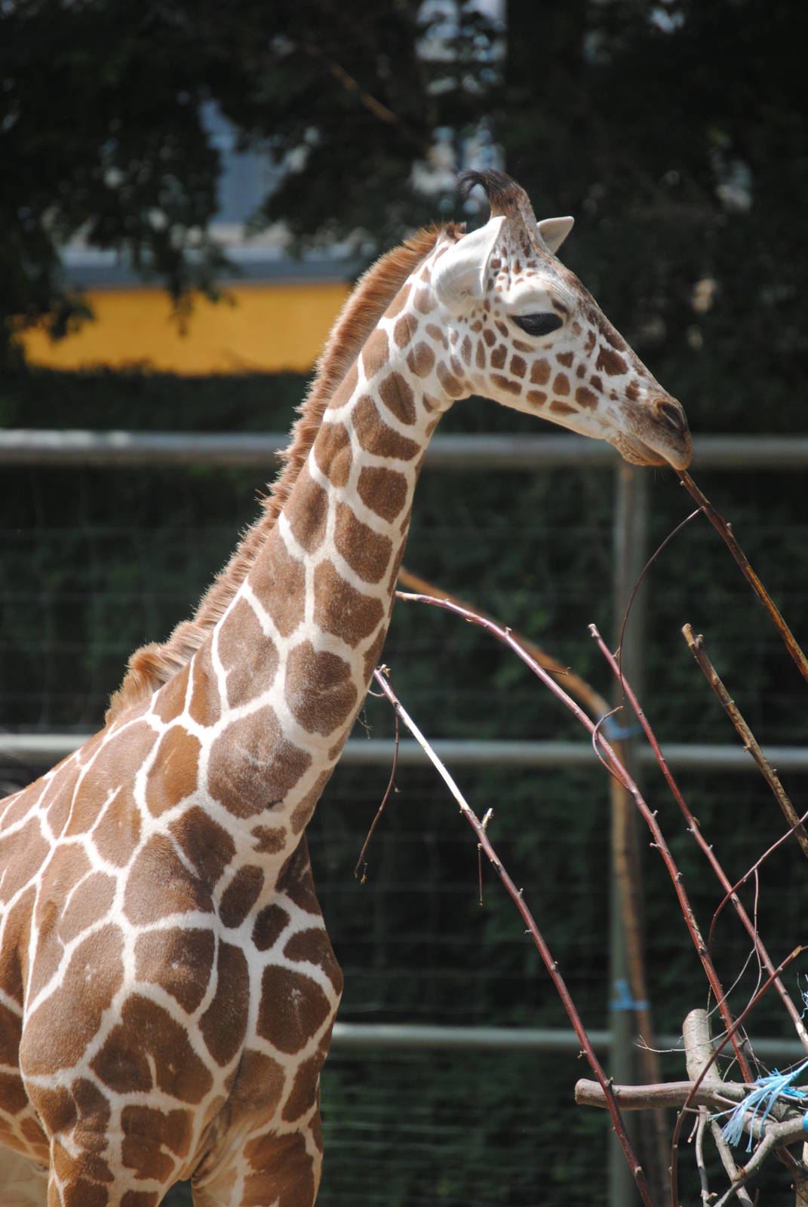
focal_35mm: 300
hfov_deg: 4.6
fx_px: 10071
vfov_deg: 6.9
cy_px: 604
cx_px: 404
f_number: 5.6
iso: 250
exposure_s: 1/500
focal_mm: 200
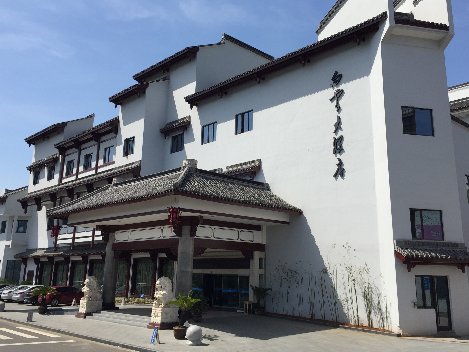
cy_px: 154
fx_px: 461
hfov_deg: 53.9
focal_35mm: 34
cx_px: 246
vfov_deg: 41.7
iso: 32
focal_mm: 4.15
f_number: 2.2
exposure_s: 1/2475
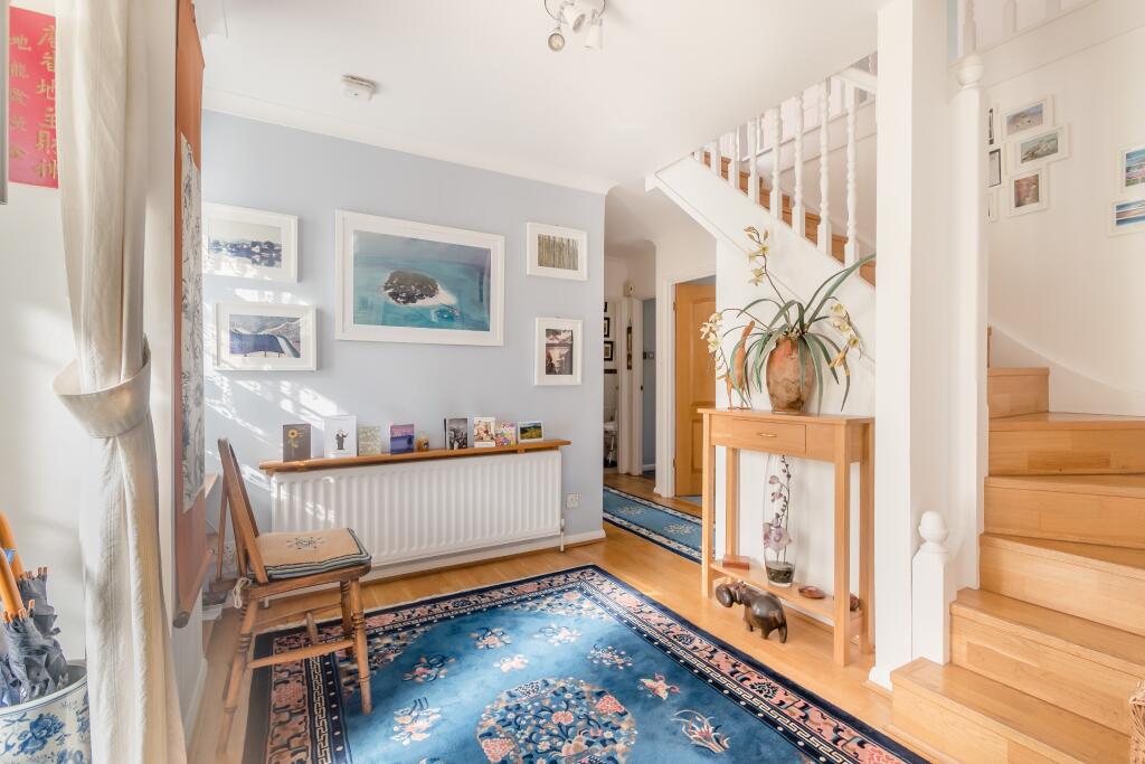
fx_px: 477
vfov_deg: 77.3
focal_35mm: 15
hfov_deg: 100.4
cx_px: 572
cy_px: 382
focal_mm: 10
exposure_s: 1/160
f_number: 8
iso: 220
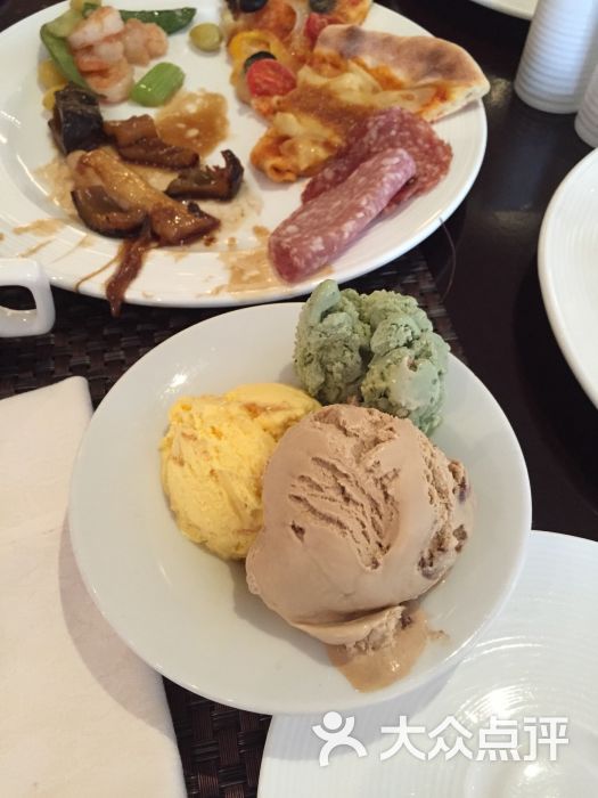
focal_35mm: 29
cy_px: 399
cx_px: 299
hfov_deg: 48.2
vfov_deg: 61.7
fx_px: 668
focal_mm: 4.15
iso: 250
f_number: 2.2
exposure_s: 1/30
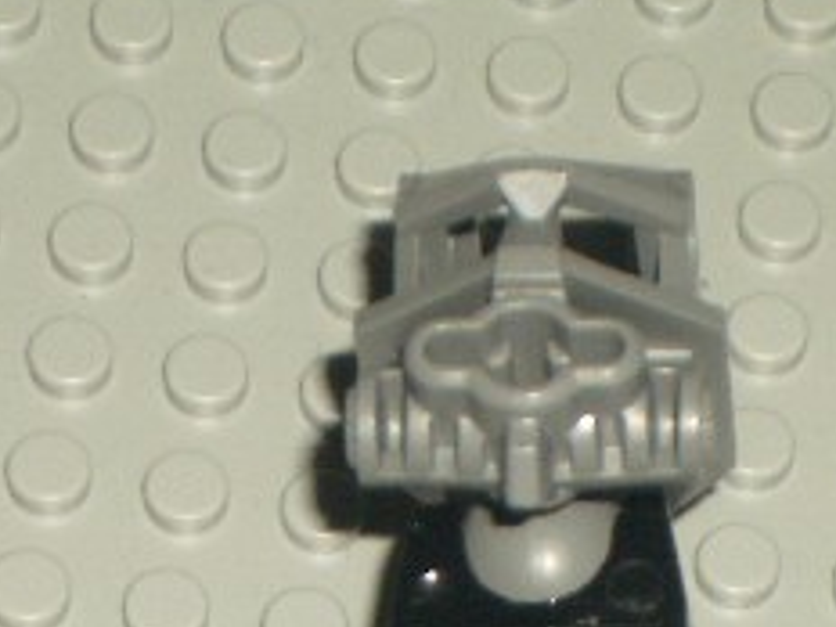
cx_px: 317
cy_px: 814
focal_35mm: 290
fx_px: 7004
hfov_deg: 6.8
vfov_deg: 5.1
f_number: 4.8
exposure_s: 1/60
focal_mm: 17.4
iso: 100
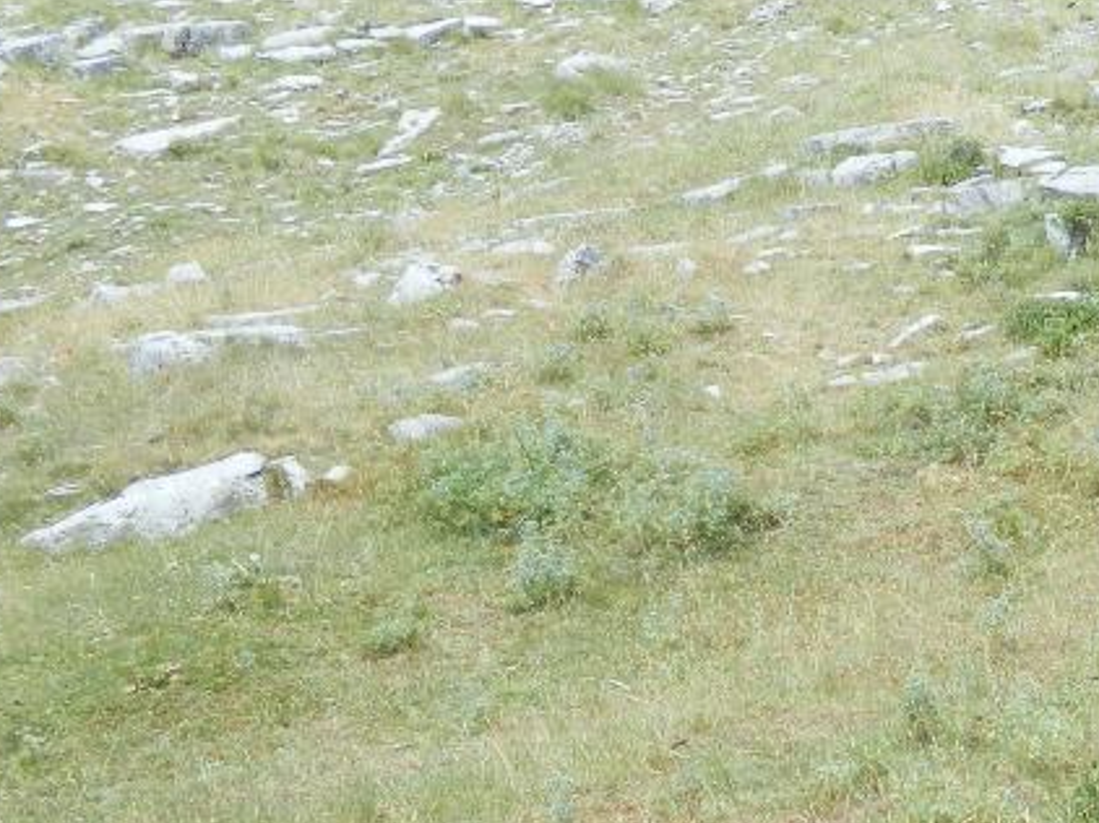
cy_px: 668
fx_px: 3522
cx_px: 1406
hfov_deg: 16.8
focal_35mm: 111
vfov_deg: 13.3
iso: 110
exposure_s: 1/320
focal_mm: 7.3
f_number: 3.5
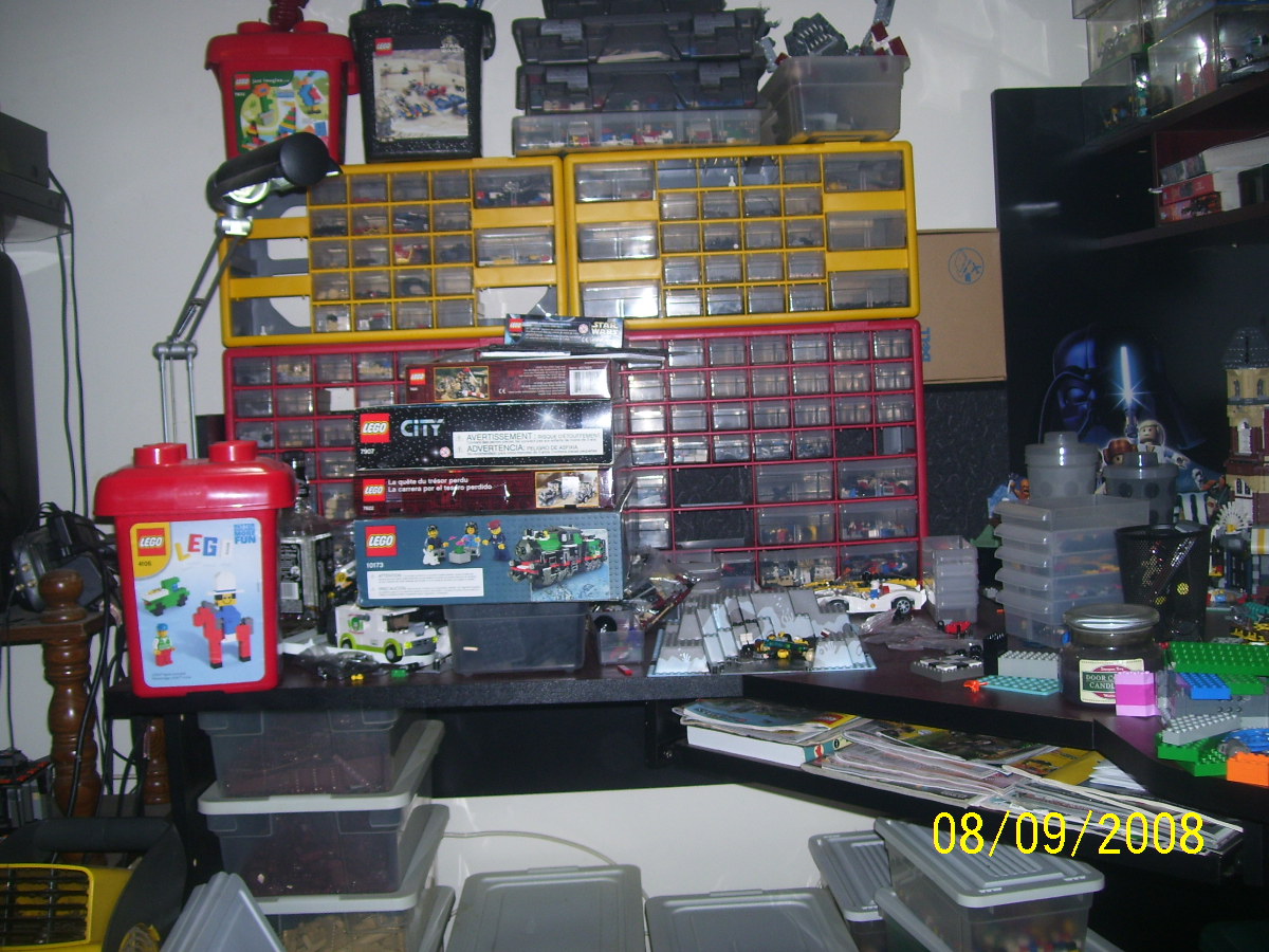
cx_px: 634
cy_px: 476
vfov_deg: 38.7
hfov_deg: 50.1
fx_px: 1356
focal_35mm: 37
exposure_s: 1/60
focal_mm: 6
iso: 80
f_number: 2.7
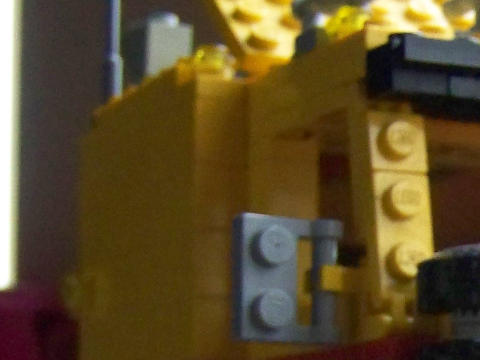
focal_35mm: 135
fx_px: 1872
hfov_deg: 13.9
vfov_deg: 10.7
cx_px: 663
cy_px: 499
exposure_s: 1/60
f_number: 2.8
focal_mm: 6.3
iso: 320
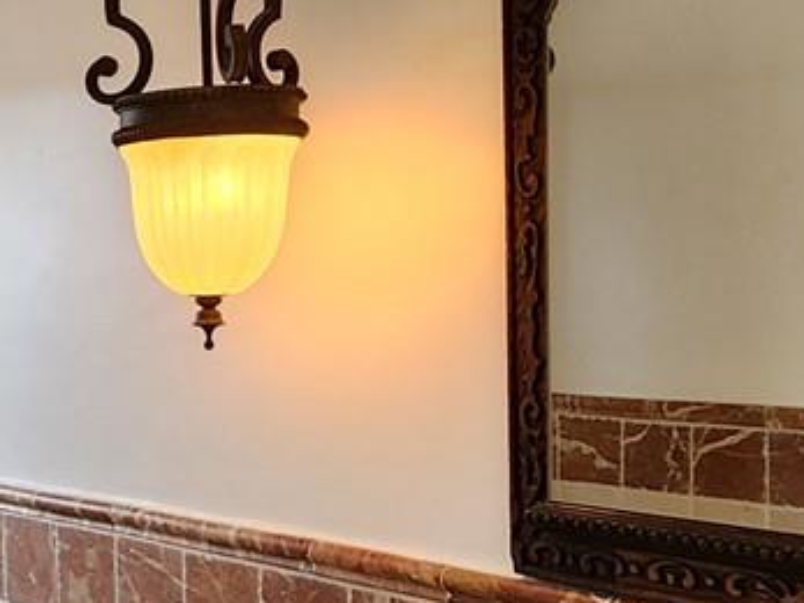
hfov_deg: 27.6
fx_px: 1393
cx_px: -204
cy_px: 387
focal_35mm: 60
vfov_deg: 24.3
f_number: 2.2
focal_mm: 2.2
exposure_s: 1/60
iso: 160
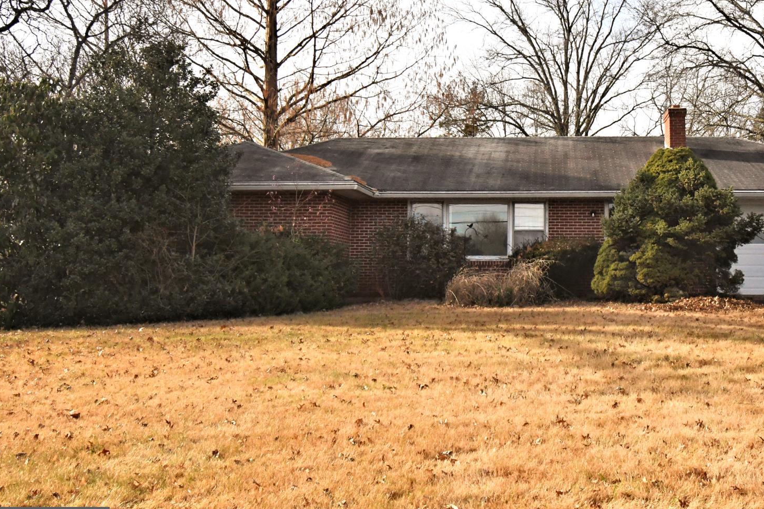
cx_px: 528
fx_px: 891
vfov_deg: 31.7
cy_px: 189
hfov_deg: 45.5
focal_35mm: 42
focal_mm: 20
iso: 2500
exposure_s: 1/1600
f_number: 13
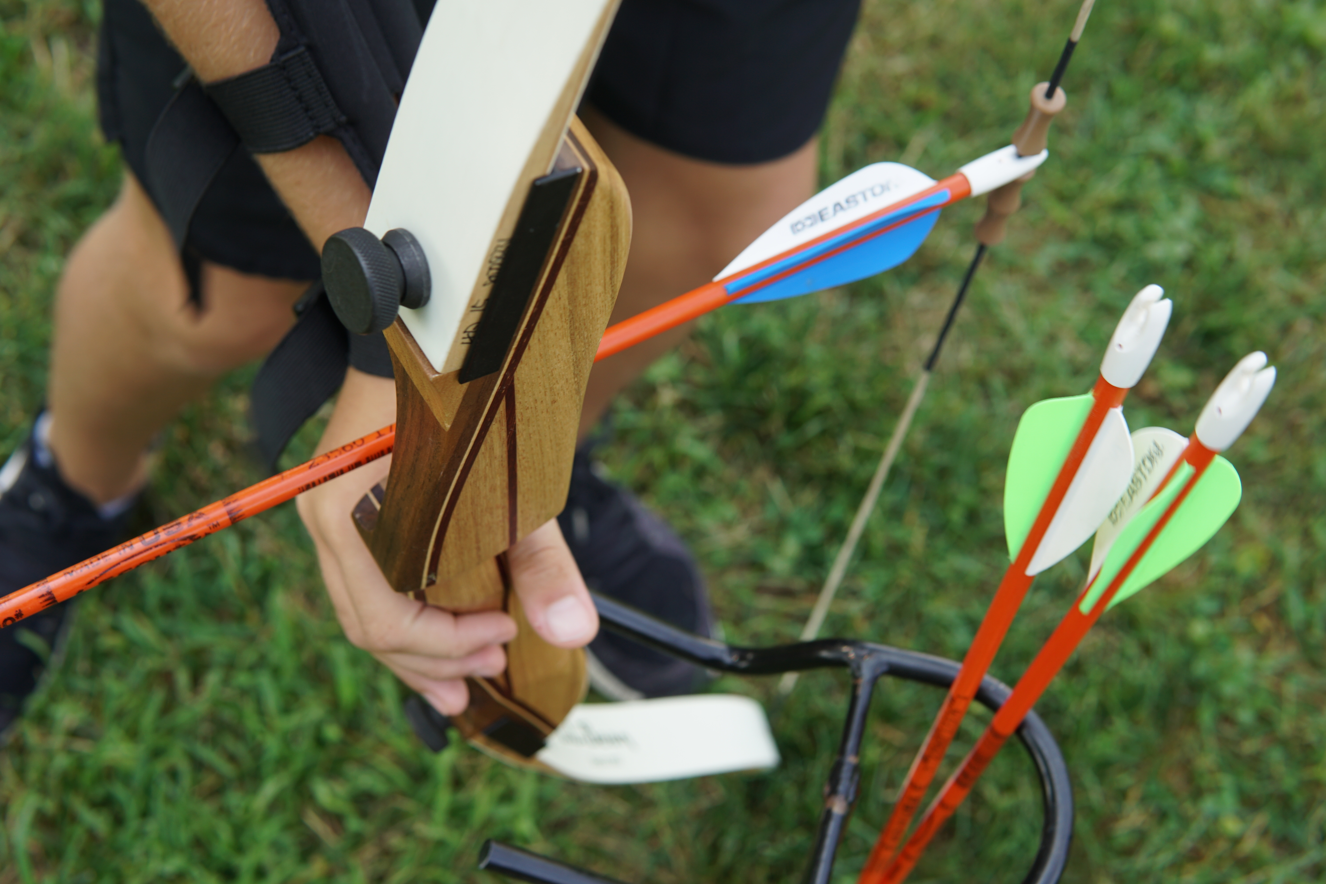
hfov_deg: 43.6
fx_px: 1657
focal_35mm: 45
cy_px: 442
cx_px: 663
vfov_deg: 29.9
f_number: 5.6
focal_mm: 30
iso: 100
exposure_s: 1/80
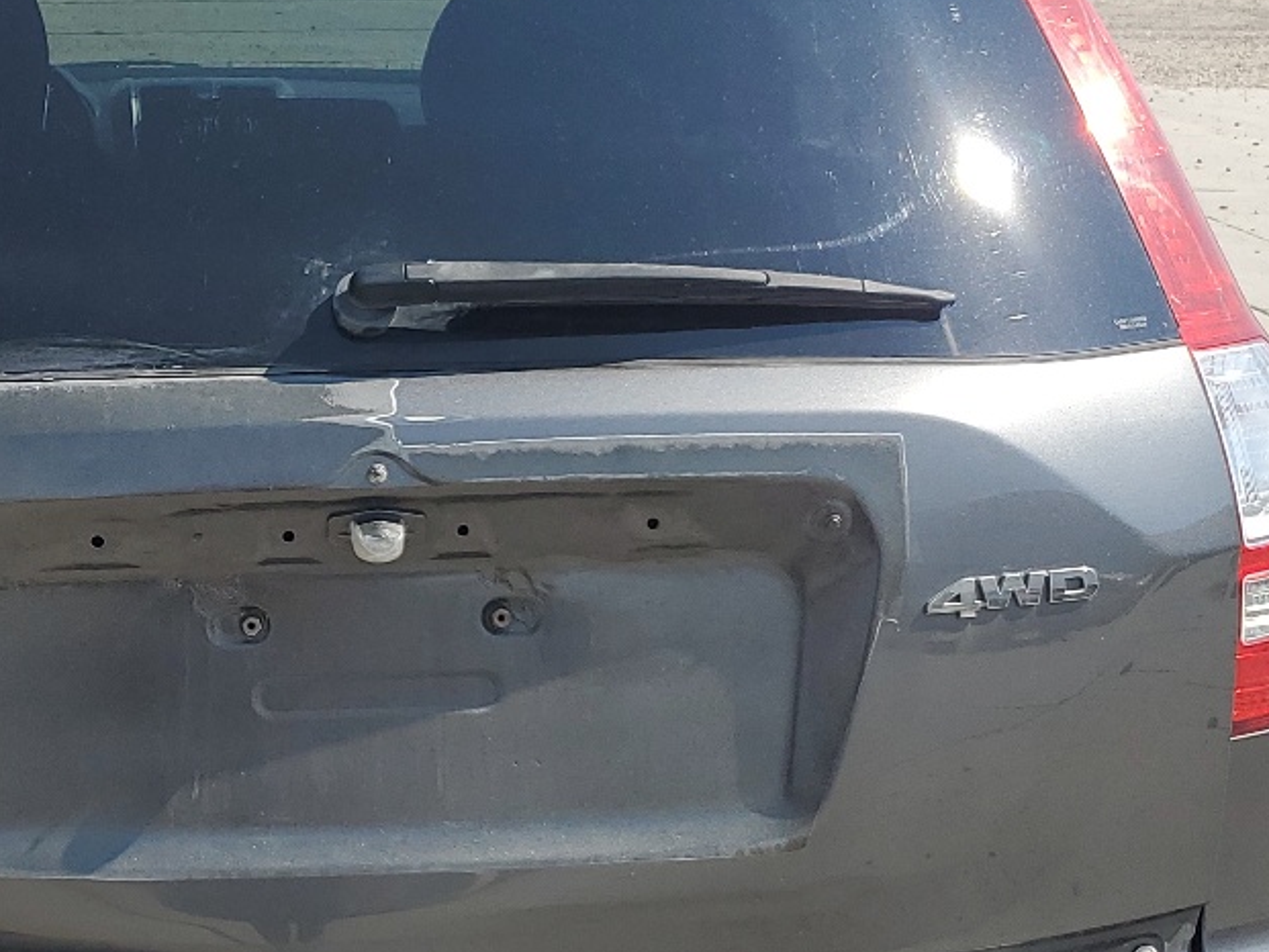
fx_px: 2457
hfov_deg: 28.5
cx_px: 290
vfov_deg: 21.9
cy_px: 574
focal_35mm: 67
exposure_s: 1/2500
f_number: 1.5
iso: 50
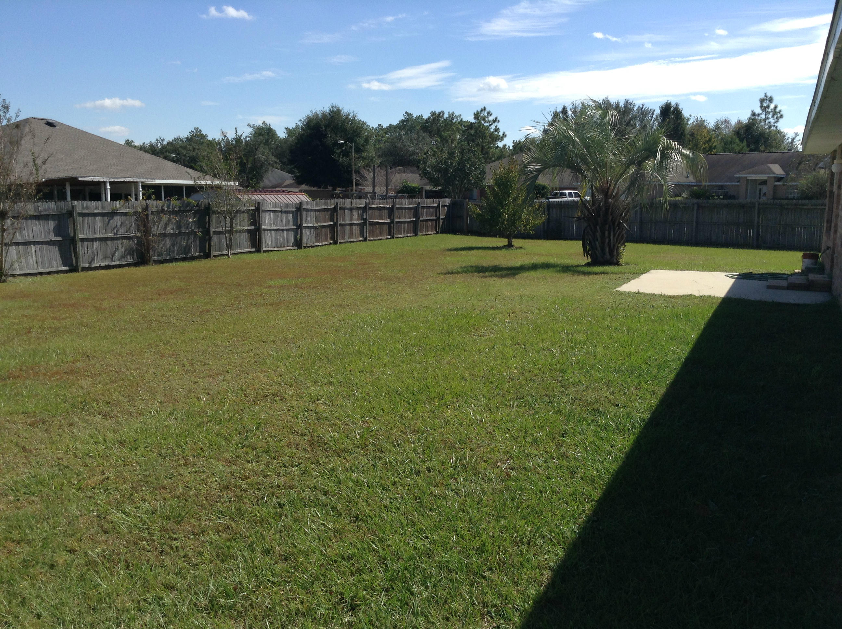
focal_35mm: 33
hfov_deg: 55.4
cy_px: 314
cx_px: 421
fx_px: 802
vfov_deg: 42.8
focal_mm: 3.3
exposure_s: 1/1259
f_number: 2.4
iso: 32
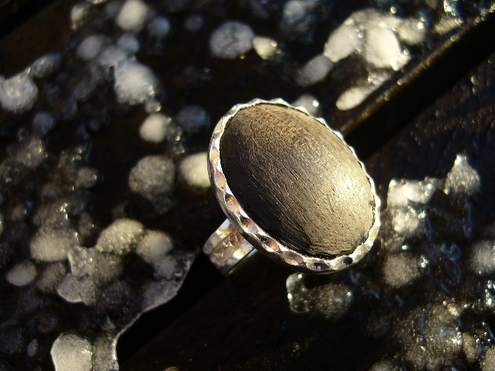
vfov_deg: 40.7
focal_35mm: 35
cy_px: 186
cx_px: 248
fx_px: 500
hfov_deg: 52.6
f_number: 2.8
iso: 80
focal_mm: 5.8
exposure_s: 1/100
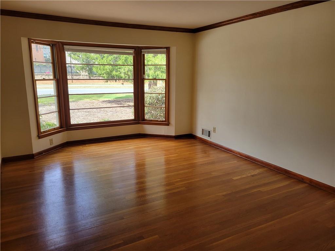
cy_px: 126
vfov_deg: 53.1
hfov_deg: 67.3
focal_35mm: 26
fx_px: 252
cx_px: 168
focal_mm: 5.4
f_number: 1.8
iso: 40
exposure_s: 1/184
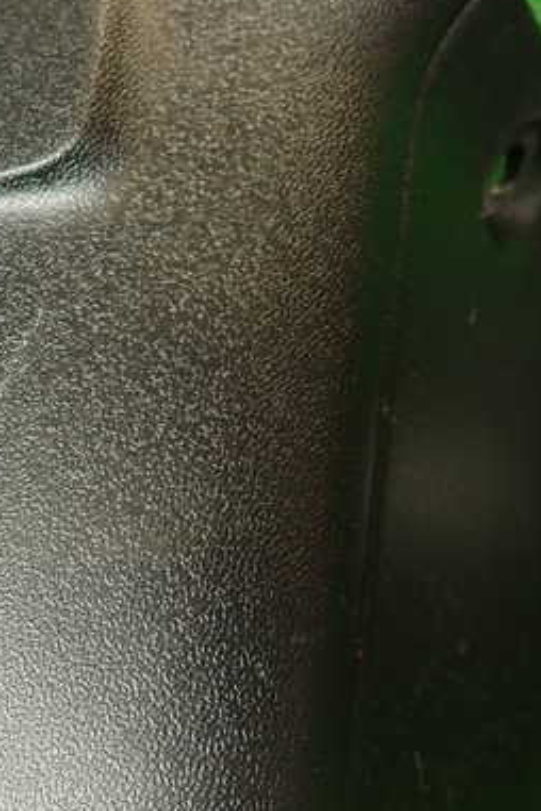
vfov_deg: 47.4
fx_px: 924
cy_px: 413
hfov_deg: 30.3
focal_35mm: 41
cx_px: -4
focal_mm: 4.5
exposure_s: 1/40
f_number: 2
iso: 200
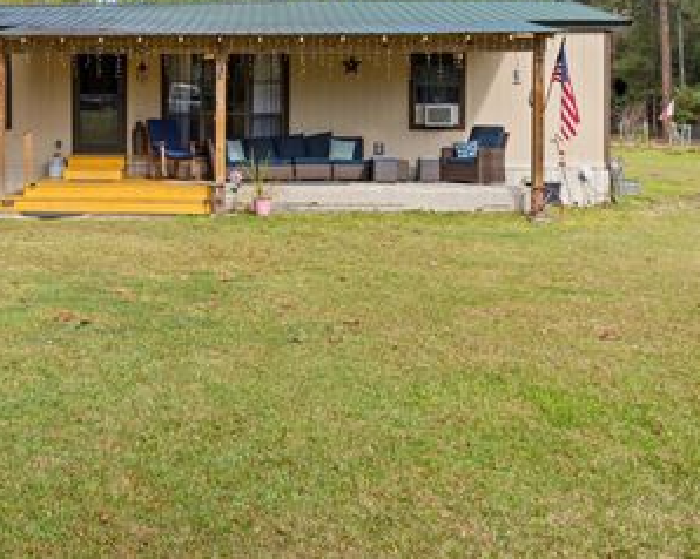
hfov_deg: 34.7
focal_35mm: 52
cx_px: 122
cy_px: 173
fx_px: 1077
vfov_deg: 28.9
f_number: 16
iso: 250
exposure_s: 1/40
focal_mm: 33
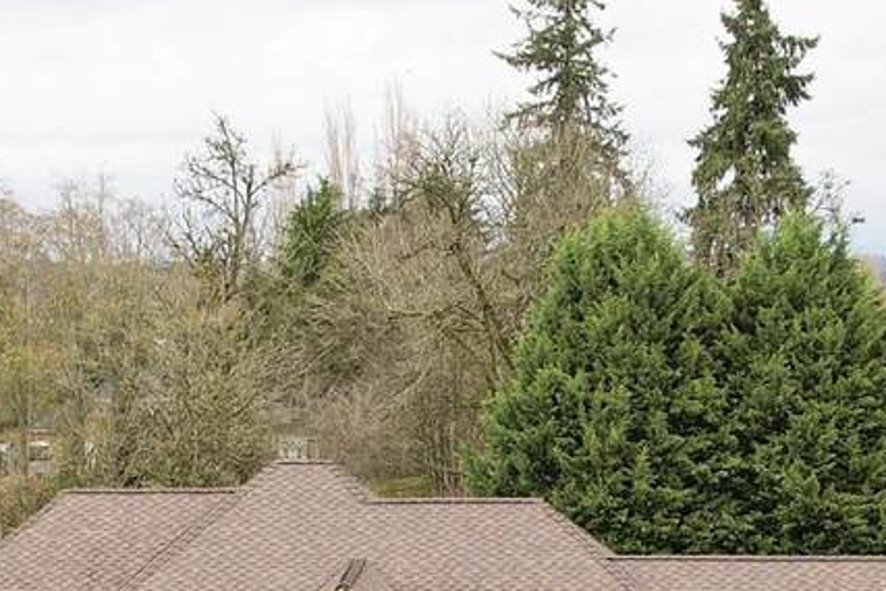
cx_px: 386
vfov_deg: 18.5
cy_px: 863
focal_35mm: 66
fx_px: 1625
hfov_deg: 30.5
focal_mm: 8.38
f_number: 2.8
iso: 140
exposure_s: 1/400
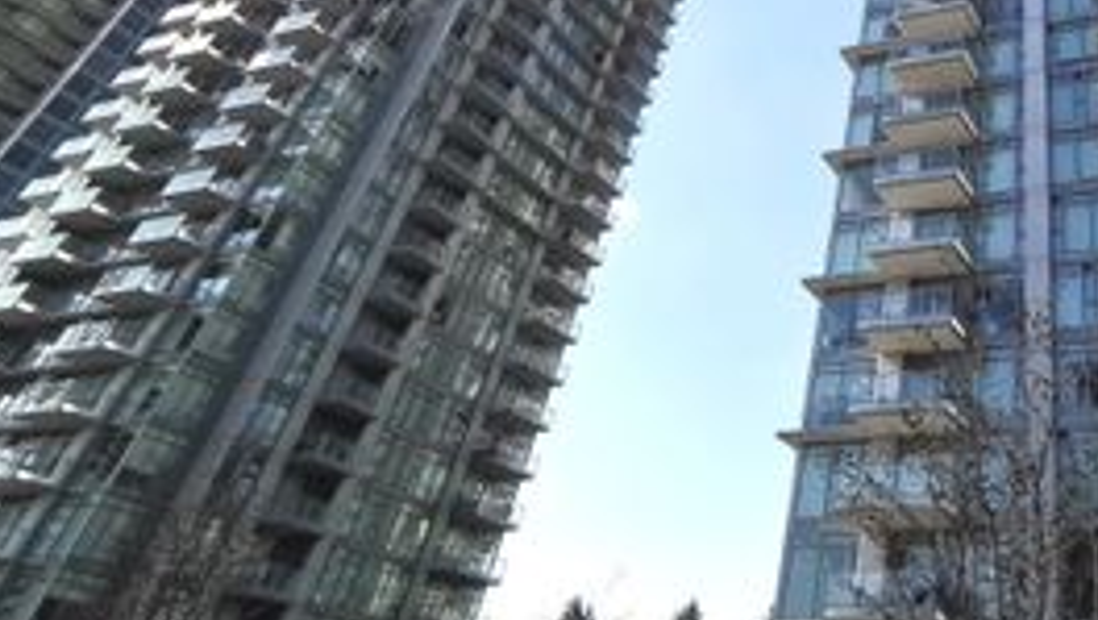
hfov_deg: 53.5
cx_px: 948
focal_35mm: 33
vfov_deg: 32.1
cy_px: -40
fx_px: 962
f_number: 2.2
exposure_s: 1/945
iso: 50
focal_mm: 2.35
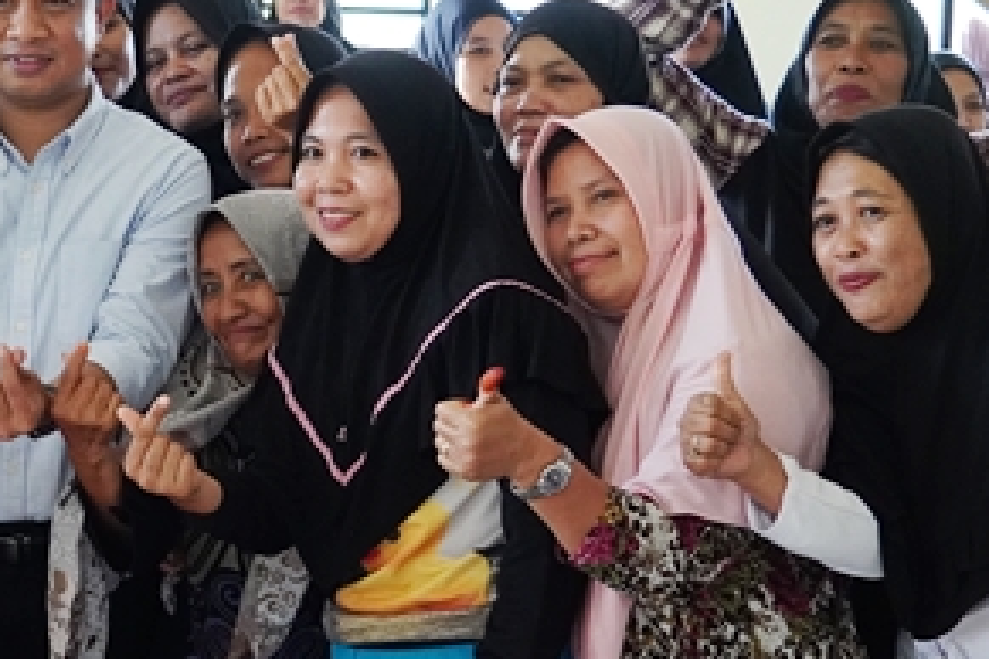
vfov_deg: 13.8
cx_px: 68
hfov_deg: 20.1
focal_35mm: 99
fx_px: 2720
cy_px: 386
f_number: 4
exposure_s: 1/80
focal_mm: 30
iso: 3200
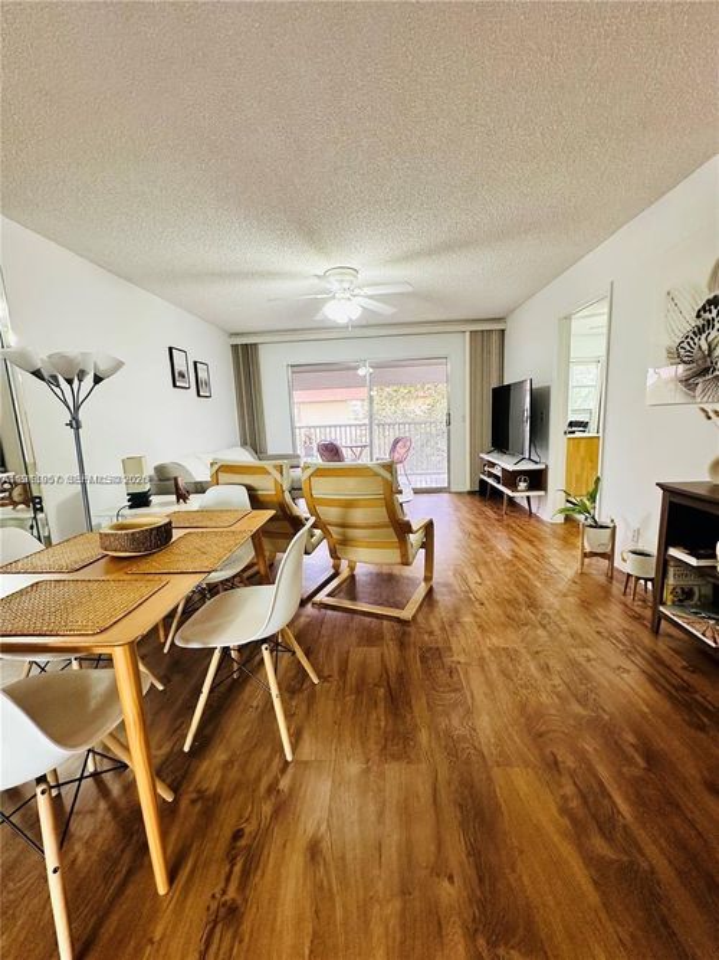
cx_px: 360
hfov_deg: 85.7
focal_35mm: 14
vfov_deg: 102.1
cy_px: 480
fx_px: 388
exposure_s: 1/60
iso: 200
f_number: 2.2
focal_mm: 2.22
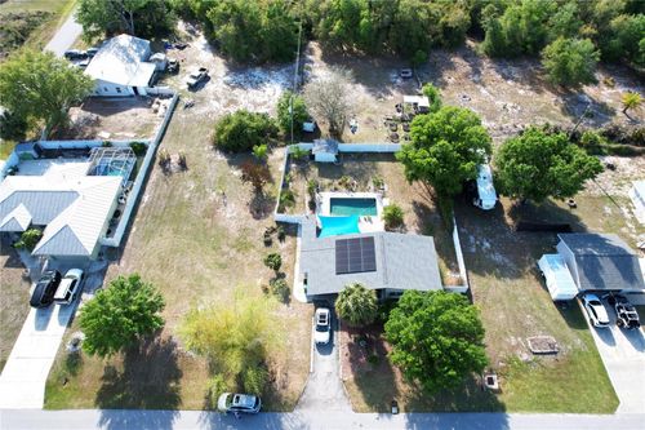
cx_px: 322
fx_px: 394
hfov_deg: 78.6
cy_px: 215
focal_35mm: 22
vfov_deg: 57.2
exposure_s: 1/640
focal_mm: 8.38
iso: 100
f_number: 2.8
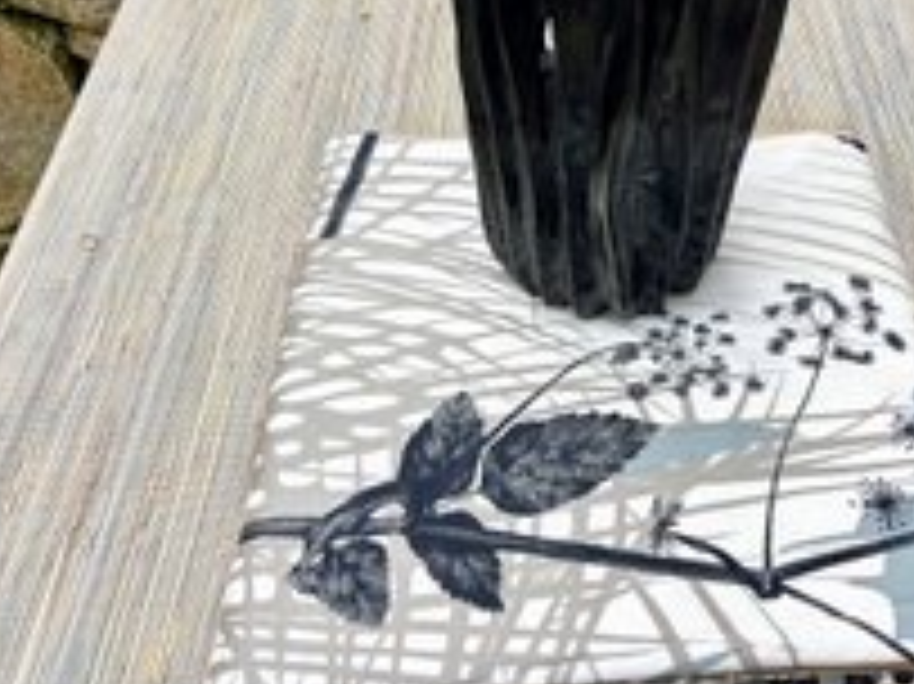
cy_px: 169
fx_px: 1161
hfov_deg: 42.2
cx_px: 628
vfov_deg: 32.2
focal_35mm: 44
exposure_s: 1/932
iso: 50
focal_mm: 5.7
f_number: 1.5
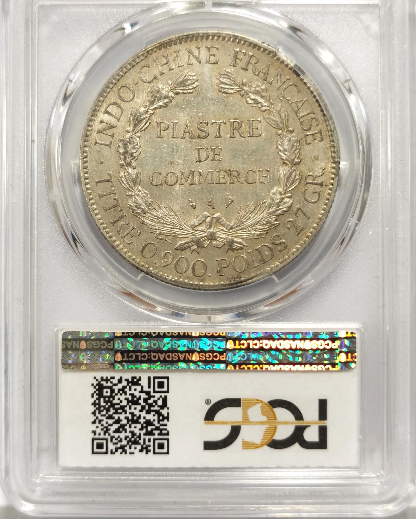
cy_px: 240
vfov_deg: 33.0
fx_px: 877
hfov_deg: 26.7
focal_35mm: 57
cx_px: 209
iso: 100
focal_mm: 5.56
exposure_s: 1/100
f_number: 16
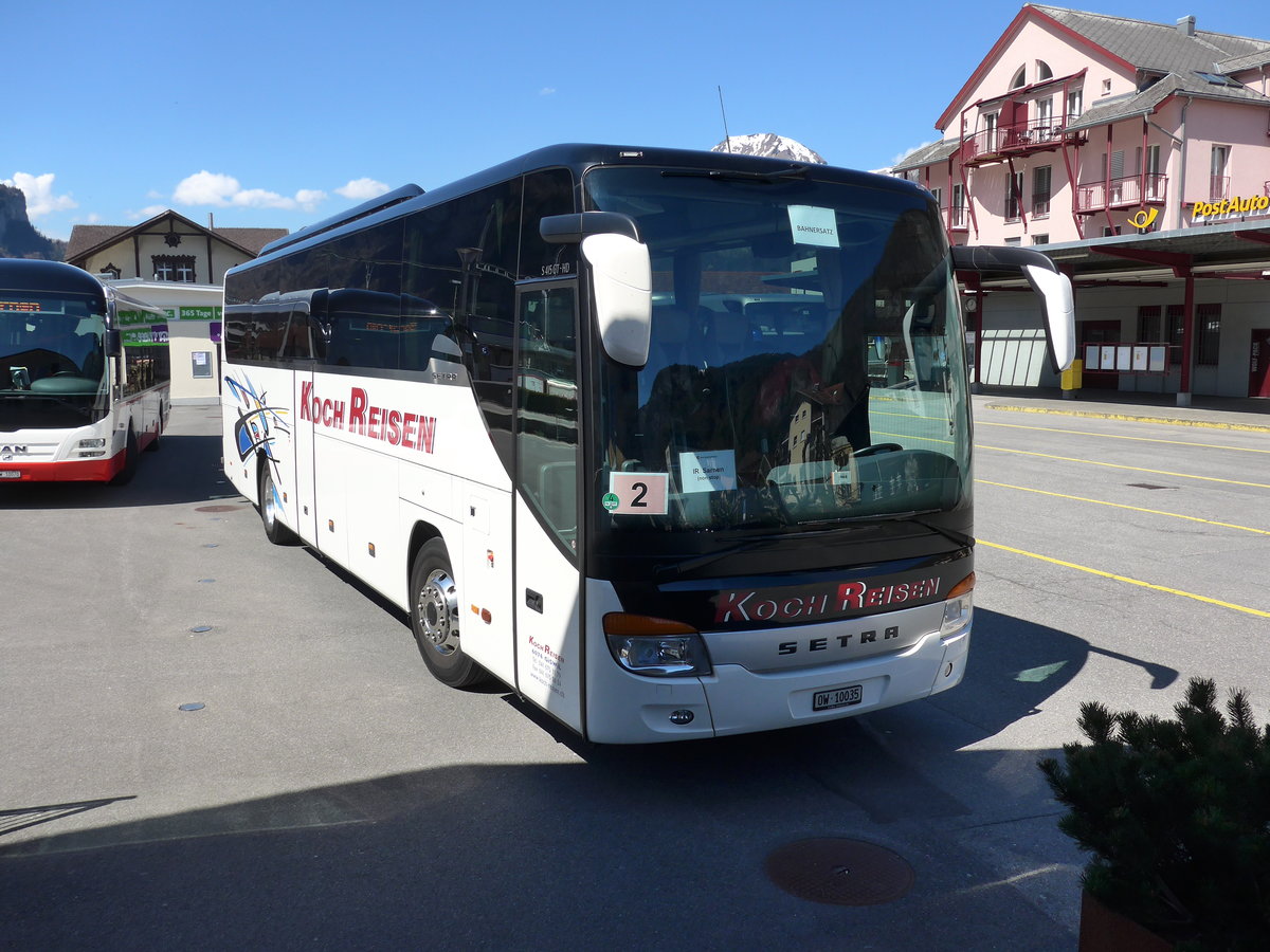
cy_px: 476
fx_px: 1064
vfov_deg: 48.2
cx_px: 635
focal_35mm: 29
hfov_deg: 61.7
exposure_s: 1/1600
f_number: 2.8
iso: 125
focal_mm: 6
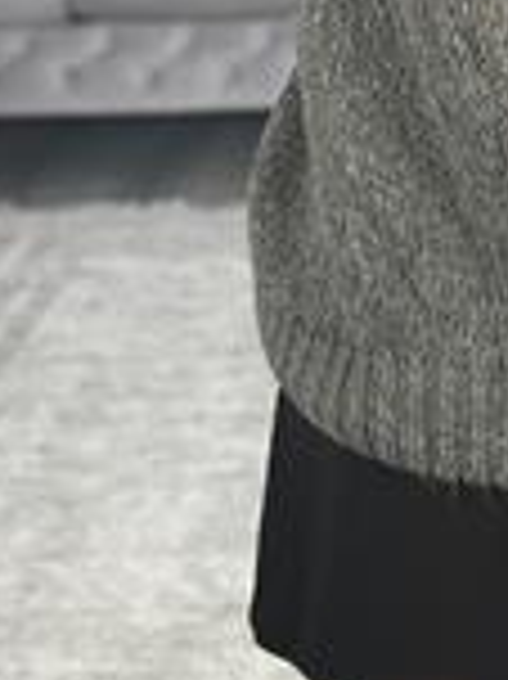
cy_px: -203
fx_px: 3155
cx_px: 539
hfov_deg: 9.1
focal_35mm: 161
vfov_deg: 11.9
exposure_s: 1/60
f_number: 1.78
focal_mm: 6.86
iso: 125
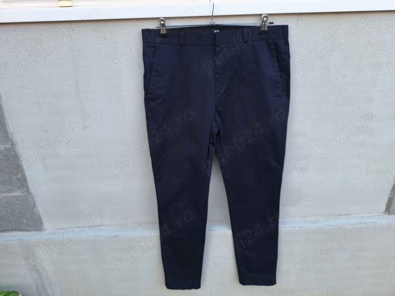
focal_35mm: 23
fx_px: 262
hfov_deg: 73.9
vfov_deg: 58.9
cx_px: 198
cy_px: 148
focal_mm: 5.54
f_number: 1.8
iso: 40
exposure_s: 1/175
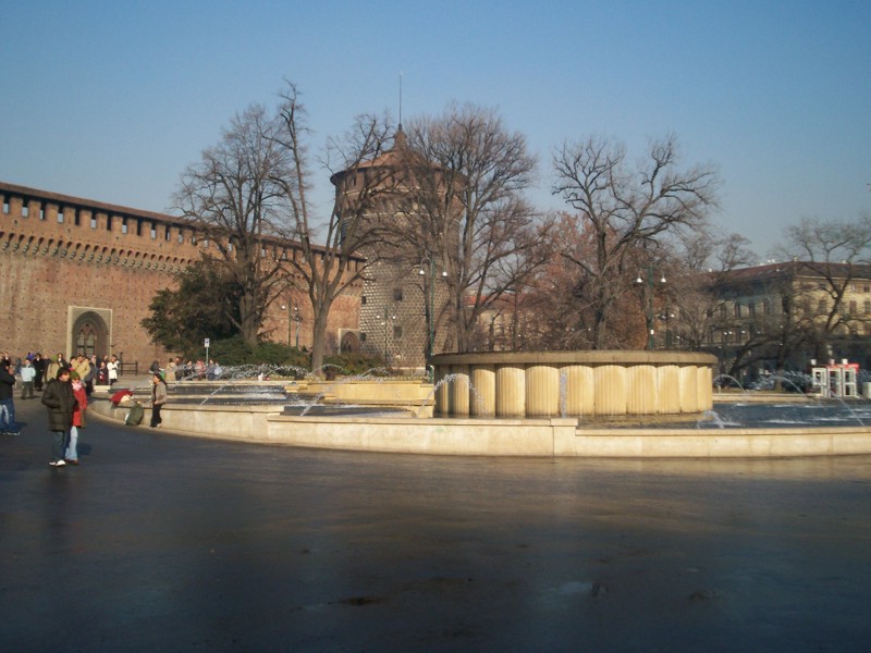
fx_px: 906
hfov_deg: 51.4
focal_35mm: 36
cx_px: 436
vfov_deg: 39.7
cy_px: 326
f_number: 4.5
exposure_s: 1/528
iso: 100
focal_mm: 5.9
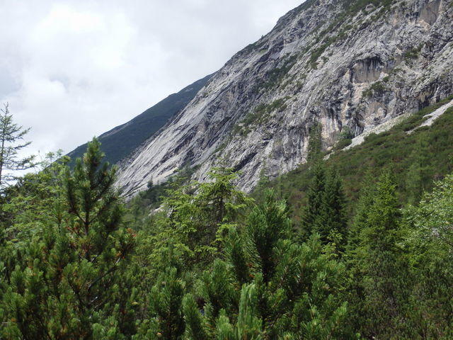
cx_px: 226
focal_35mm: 56
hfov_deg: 34.3
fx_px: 733
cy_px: 170
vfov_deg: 26.1
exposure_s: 1/500
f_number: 5.1
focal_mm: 10
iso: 125
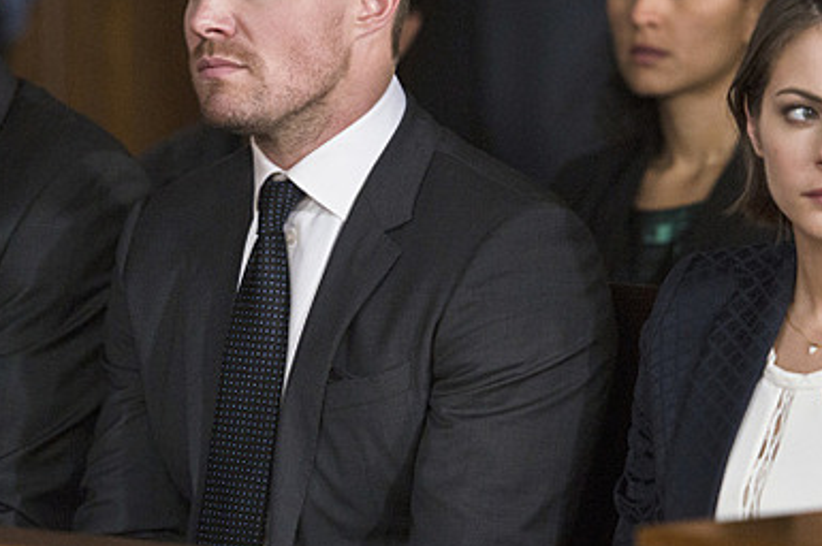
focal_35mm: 294
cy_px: 226
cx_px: 397
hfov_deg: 7.0
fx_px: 6707
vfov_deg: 4.7
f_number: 2.8
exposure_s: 1/100
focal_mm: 145
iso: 3200
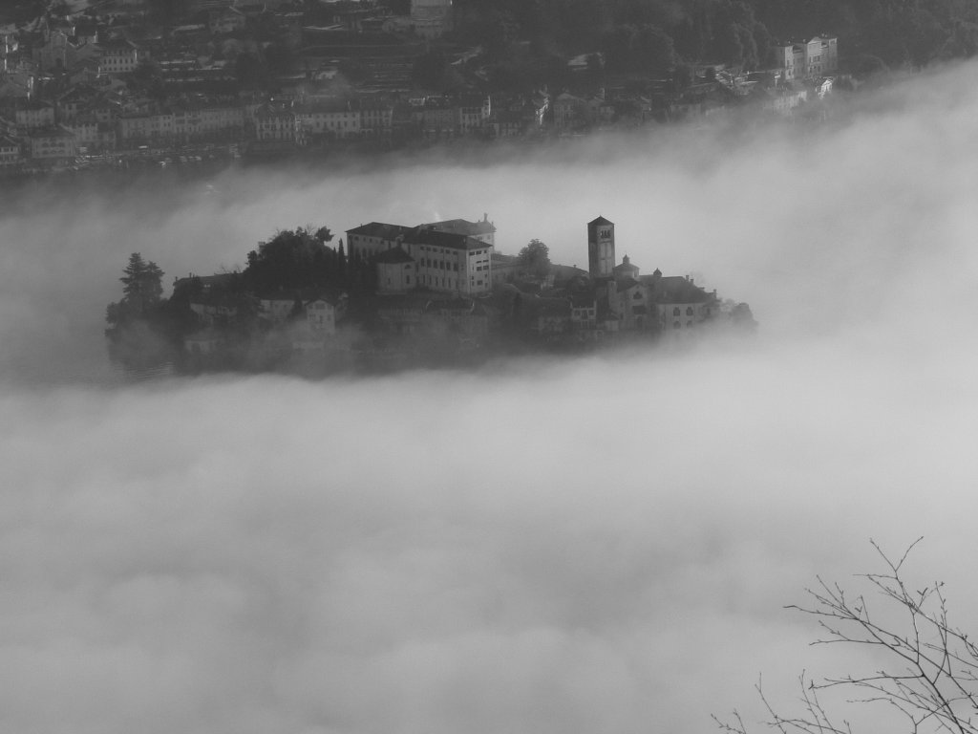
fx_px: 6300
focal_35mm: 223
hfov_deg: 8.9
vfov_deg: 6.7
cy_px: 367
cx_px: 489
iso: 80
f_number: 5.6
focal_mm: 37.1
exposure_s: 1/500
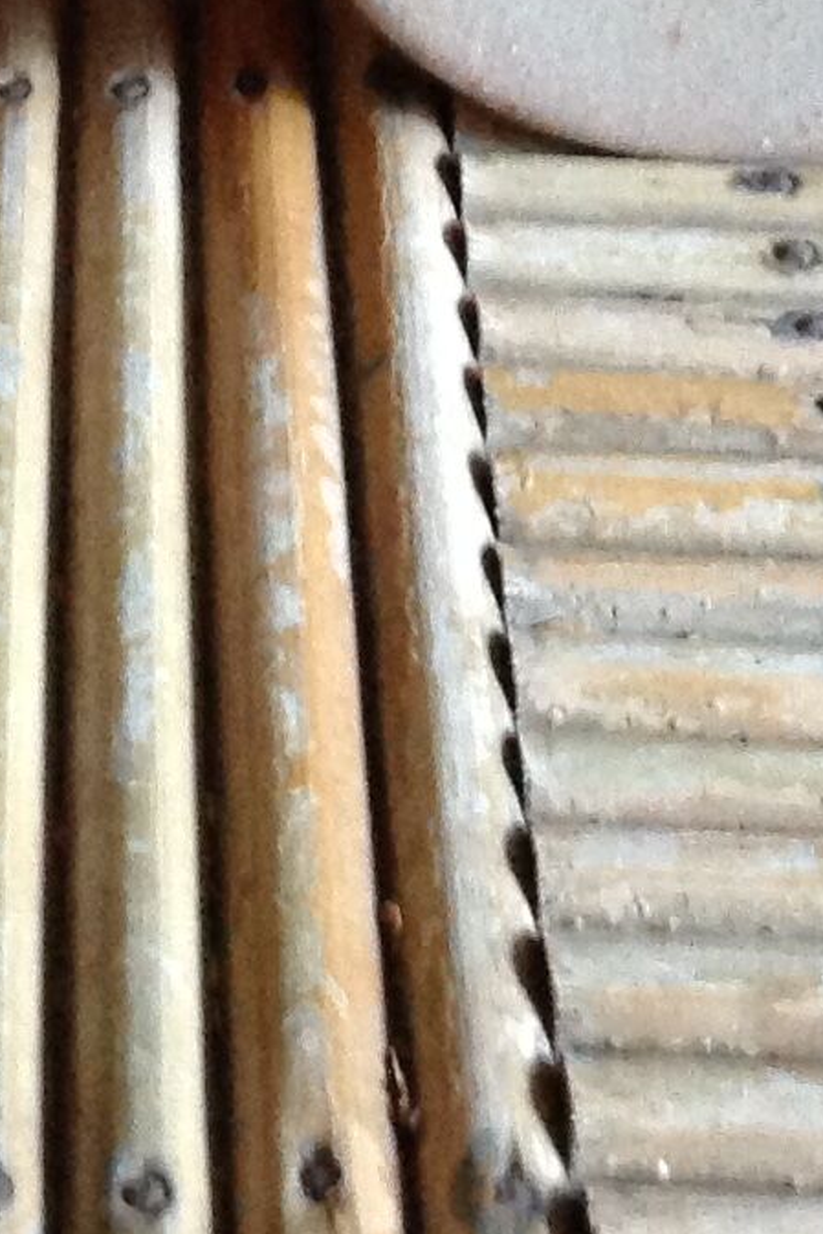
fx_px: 4798
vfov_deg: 14.1
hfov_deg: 9.8
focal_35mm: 140
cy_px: -301
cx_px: 222
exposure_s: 1/15
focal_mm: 4.28
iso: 320
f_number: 2.4
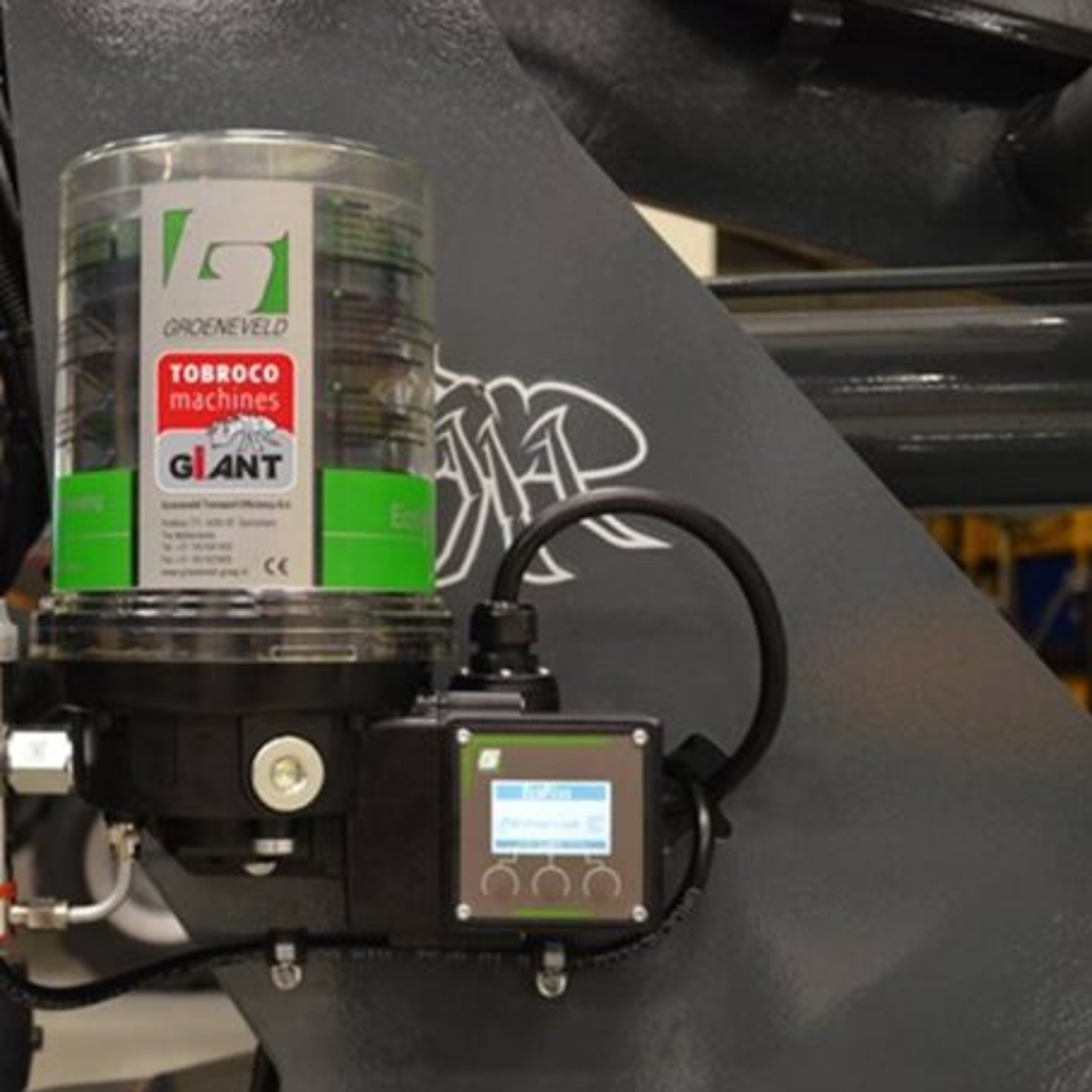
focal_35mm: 51
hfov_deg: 33.0
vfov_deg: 33.4
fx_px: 1820
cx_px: 322
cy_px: 548
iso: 1600
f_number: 4
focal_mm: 26
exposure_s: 1/10
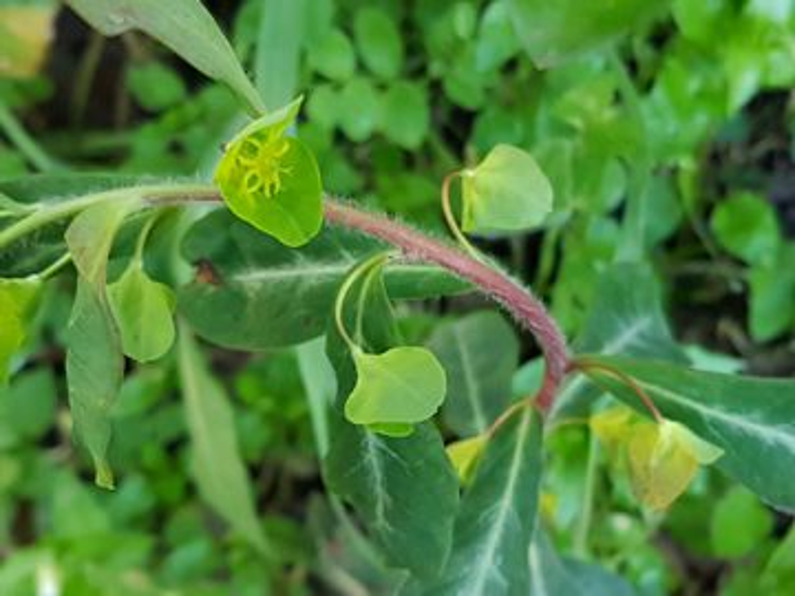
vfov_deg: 53.1
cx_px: 398
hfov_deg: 67.3
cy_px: 298
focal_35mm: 26
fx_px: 597
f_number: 1.7
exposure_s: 1/100
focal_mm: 4.2
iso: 160
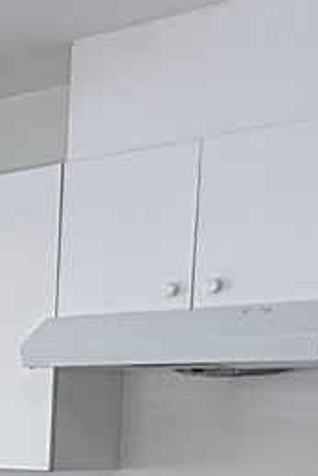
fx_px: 1191
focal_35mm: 90
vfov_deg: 20.6
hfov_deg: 14.2
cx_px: -162
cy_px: 619
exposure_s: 1/120
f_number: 2.2
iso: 160
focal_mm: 2.22
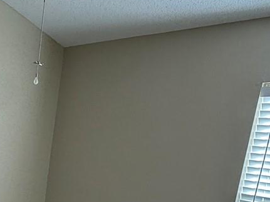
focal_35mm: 52
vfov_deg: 25.4
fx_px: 405
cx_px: 11
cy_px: 236
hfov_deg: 34.1
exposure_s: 1/120
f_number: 2.2
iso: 125
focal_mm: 2.22
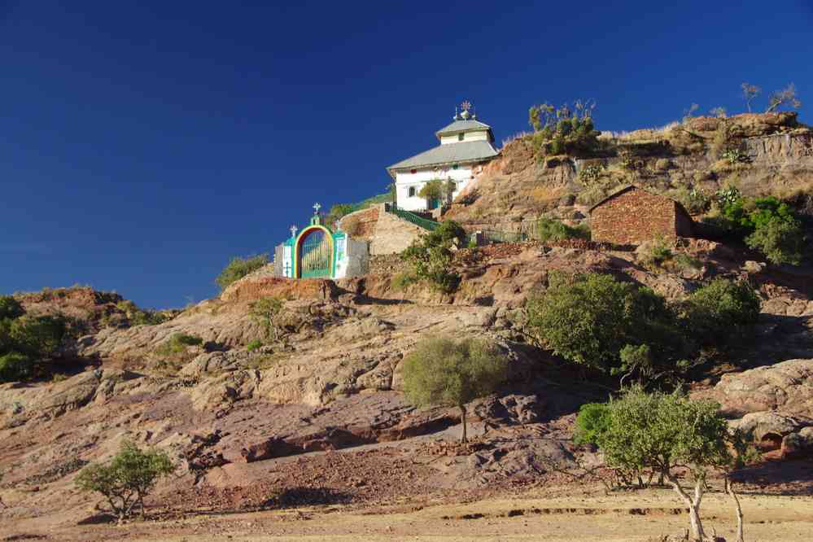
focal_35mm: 52
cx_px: 406
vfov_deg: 25.8
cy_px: 271
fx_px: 1186
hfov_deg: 37.9
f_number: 10
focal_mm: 35
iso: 200
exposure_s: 1/60
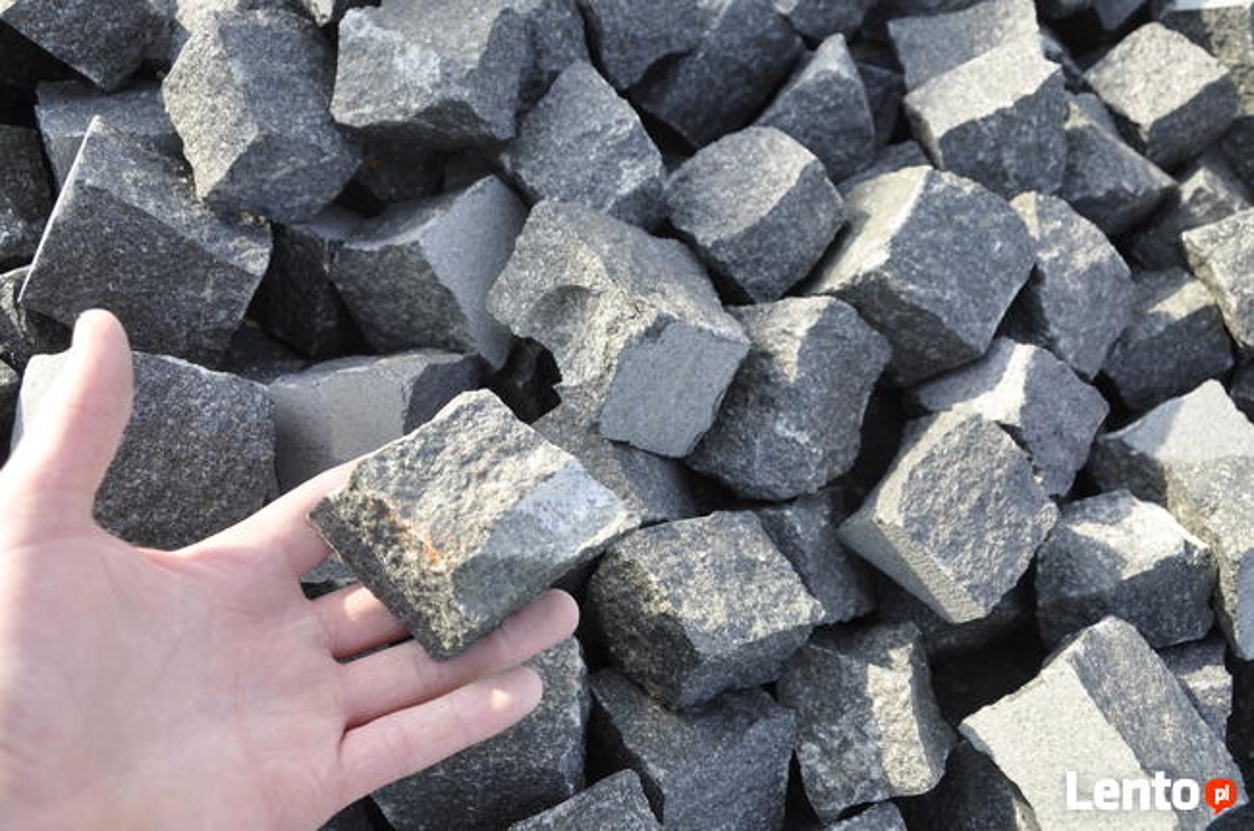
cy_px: 416
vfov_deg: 39.8
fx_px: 1148
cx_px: 627
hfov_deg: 57.3
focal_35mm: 33
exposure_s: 1/160
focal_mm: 22
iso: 200
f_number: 6.3
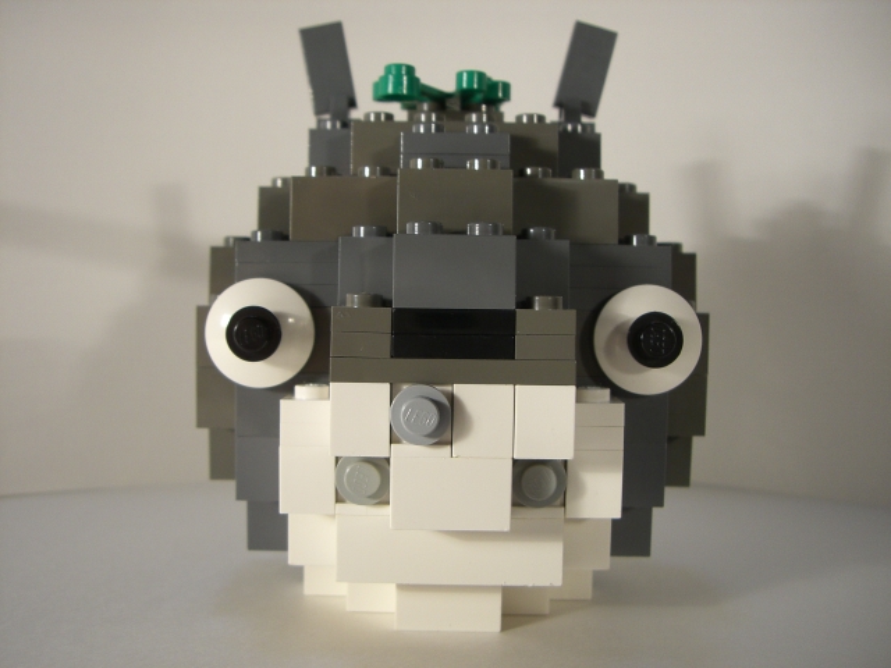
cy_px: 334
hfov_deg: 49.0
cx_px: 446
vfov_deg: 37.7
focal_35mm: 38
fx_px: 978
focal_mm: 6.2
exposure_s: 1/80
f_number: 2.7
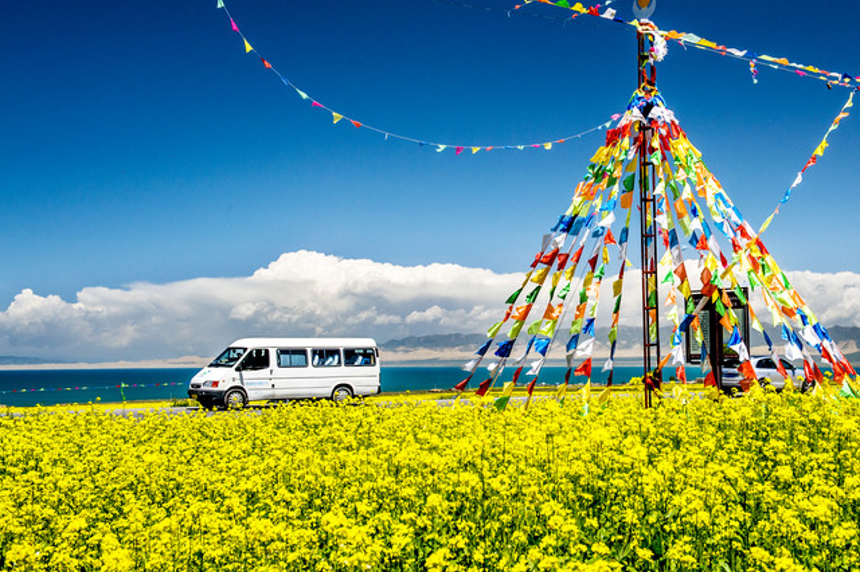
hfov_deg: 39.4
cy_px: 254
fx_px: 1194
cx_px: 525
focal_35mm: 50
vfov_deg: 26.9
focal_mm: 40
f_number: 10
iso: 141
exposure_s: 1/320
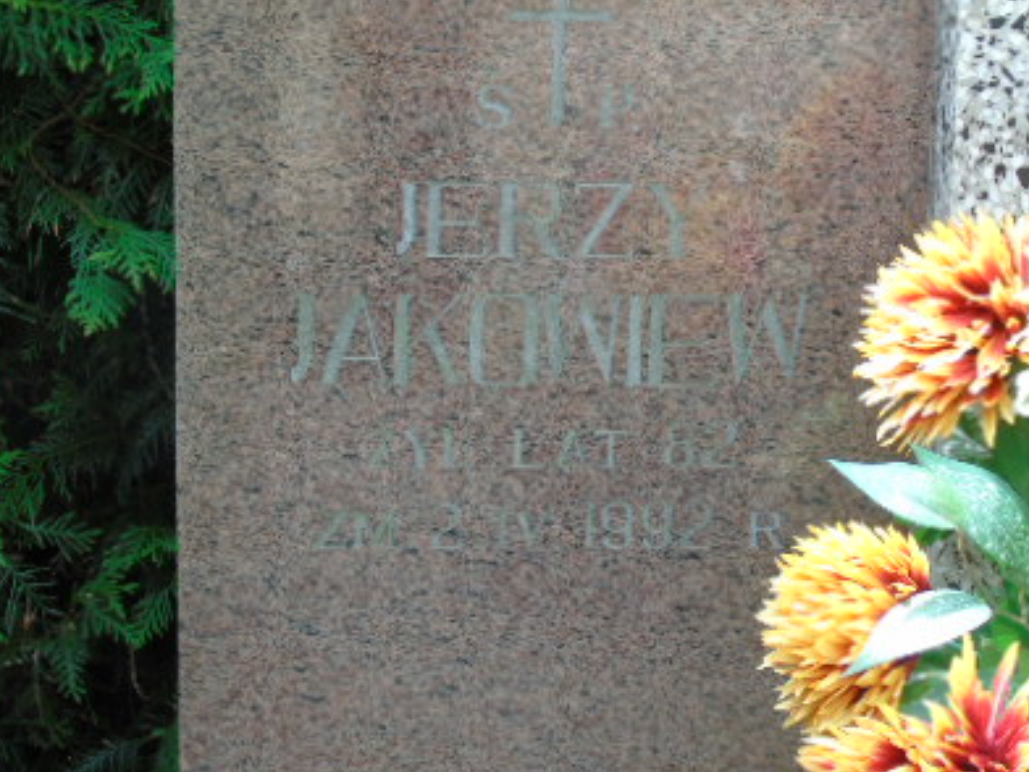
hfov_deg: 14.7
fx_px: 3983
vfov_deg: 11.1
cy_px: 357
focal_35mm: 134
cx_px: 475
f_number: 4.1
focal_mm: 15
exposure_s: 1/60
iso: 80
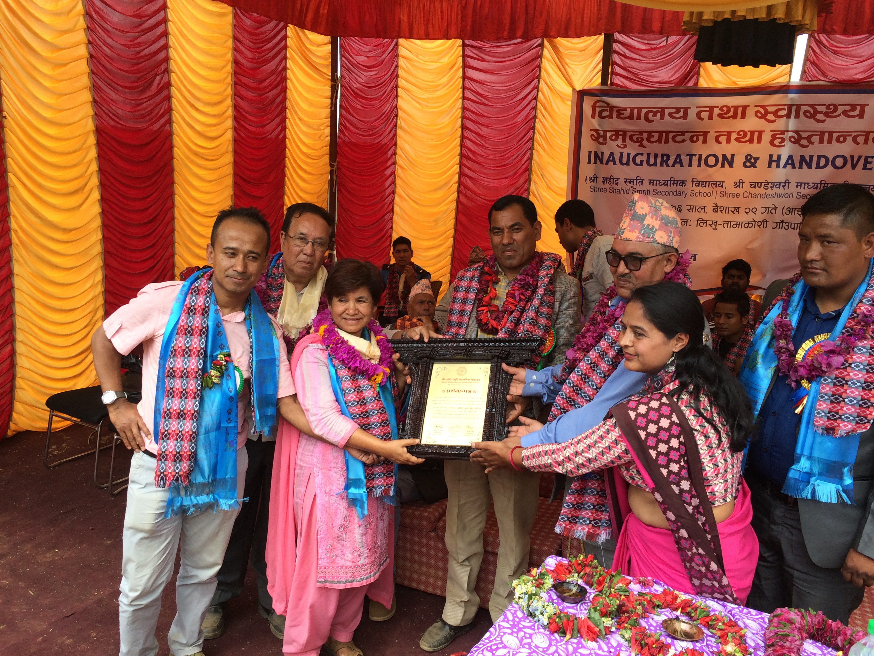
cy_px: 328
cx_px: 437
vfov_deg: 48.2
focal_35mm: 29
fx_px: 732
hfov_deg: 61.7
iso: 32
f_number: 2.2
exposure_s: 1/345
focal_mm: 4.15
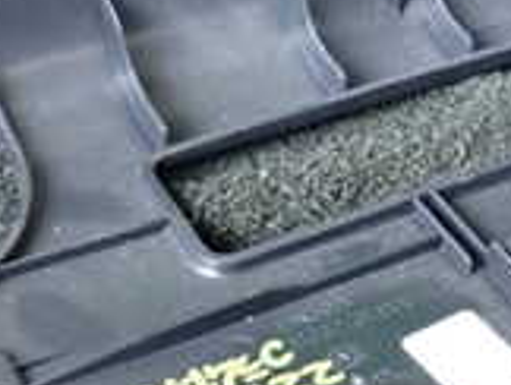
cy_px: 3
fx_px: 1641
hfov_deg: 16.9
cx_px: 618
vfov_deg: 13.2
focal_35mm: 111
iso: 640
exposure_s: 1/30
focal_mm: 5.4
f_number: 2.3
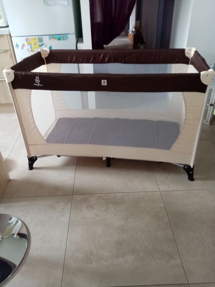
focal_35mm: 26
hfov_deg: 53.1
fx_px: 215
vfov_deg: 67.3
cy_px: 144
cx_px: 108
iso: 232
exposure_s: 1/33.3
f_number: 1.8
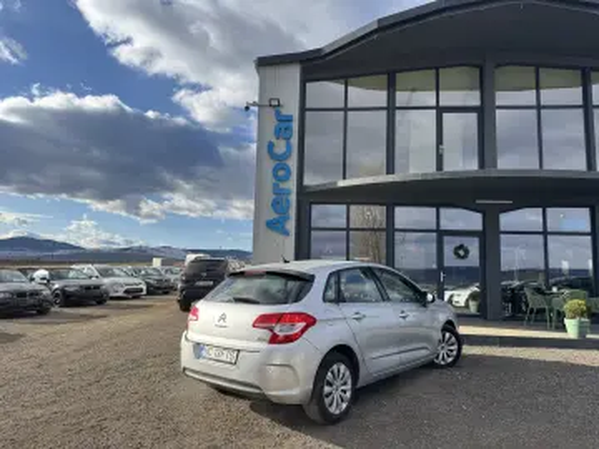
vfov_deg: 56.8
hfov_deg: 71.6
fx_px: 415
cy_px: 224
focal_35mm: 24
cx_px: 300
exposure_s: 1/1456
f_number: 1.78
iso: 80
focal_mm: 6.76
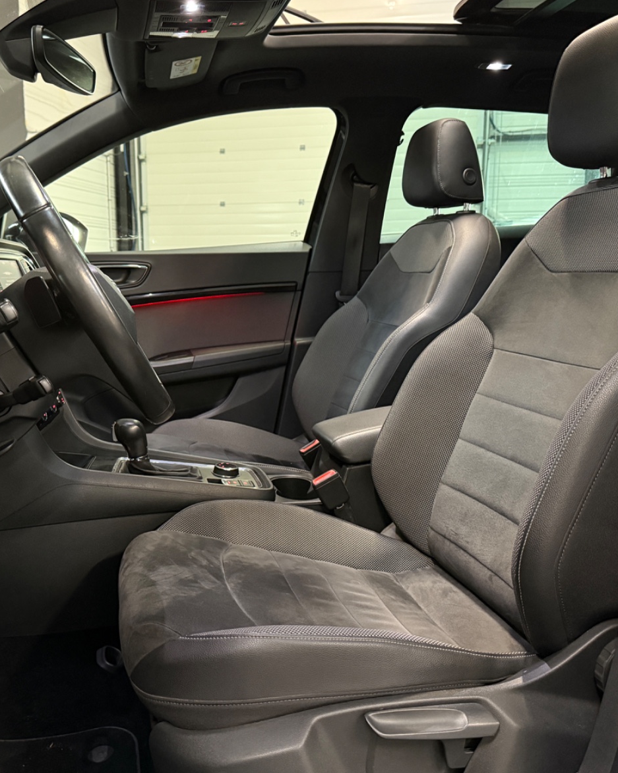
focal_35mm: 32
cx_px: 237
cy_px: 387
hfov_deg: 45.5
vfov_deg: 55.7
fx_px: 732
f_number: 1.78
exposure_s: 1/33
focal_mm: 6.76
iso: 800
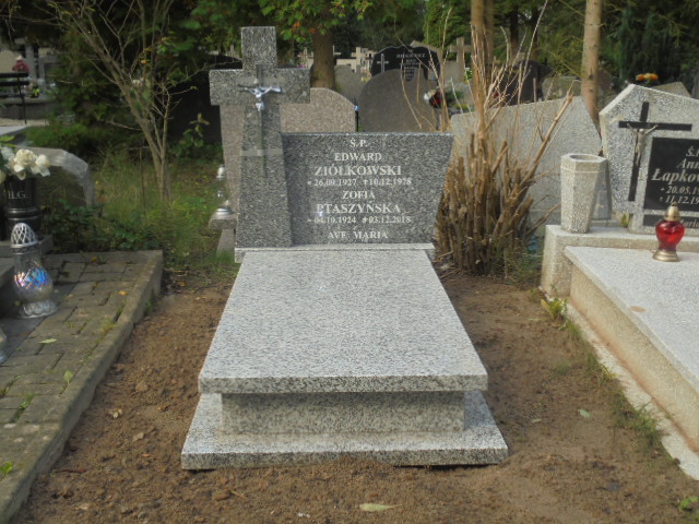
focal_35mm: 43
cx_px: 350
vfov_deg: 33.6
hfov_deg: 43.9
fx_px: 868
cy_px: 262
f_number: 4.5
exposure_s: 1/125
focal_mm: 7.8
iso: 100
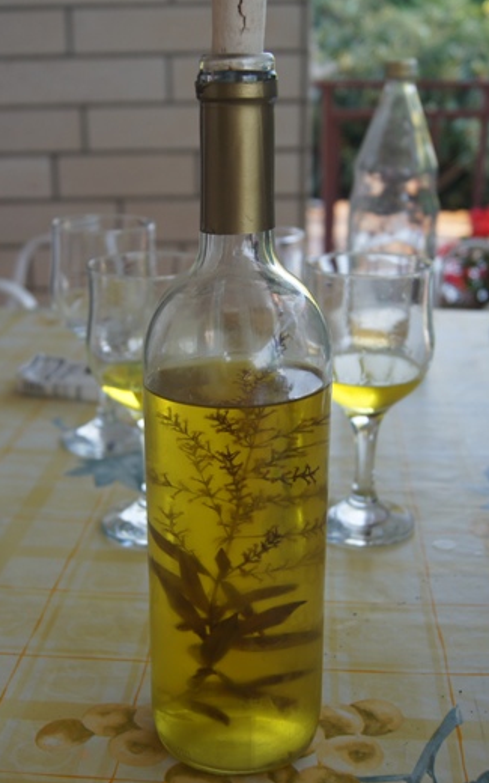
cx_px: 215
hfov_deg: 27.4
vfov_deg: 42.6
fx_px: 1002
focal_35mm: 47
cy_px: 399
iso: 100
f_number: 4
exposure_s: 1/40
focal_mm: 20
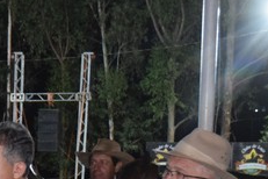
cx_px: -196
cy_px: 343
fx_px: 1258
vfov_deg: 7.8
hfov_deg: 11.4
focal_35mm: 169
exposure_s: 1/60
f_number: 3.8
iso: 2800
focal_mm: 29
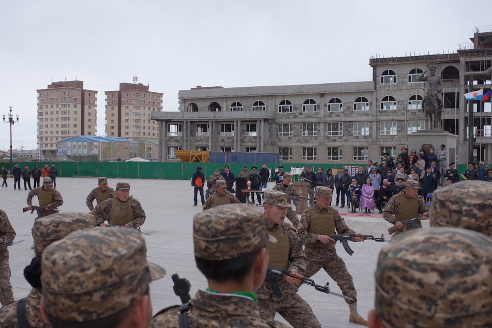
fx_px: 656
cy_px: 165
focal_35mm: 48
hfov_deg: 41.1
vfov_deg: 28.1
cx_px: 249
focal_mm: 18.3
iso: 320
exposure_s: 1/1000
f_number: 4
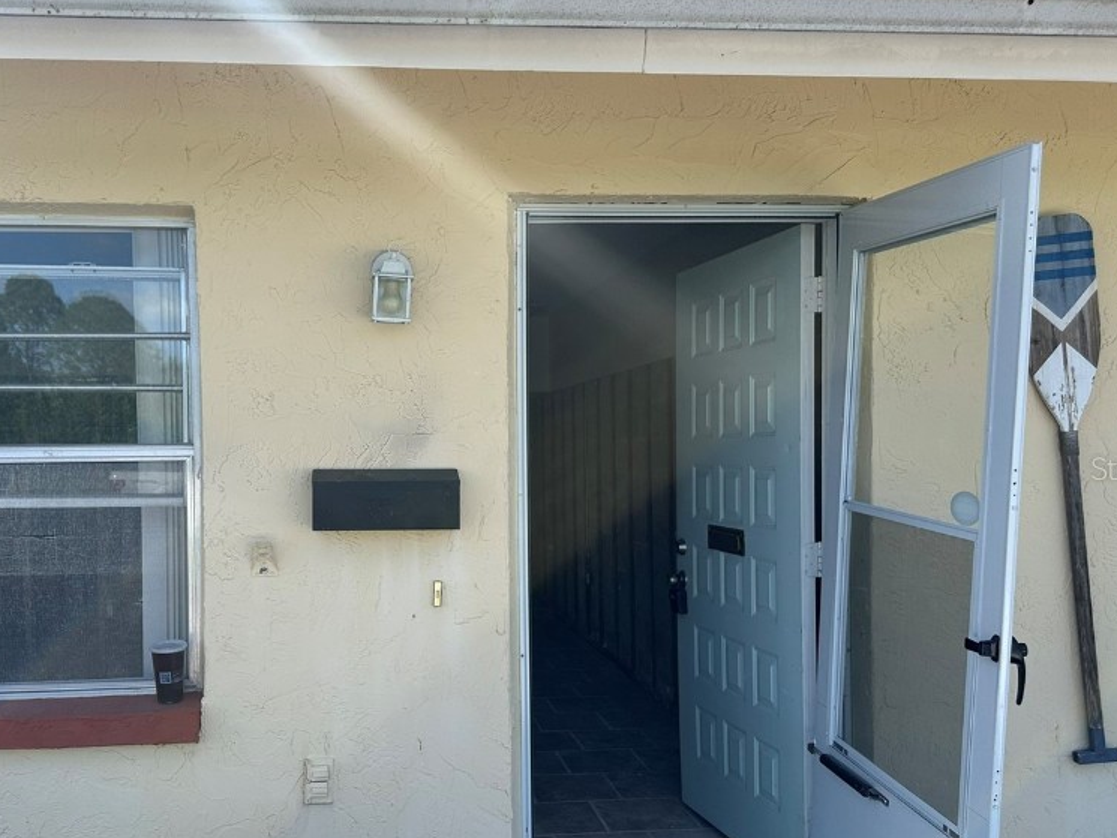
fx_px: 1065
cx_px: 465
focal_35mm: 33
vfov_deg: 42.9
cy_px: 468
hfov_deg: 55.1
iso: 80
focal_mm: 6.86
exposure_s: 1/1988
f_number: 1.78
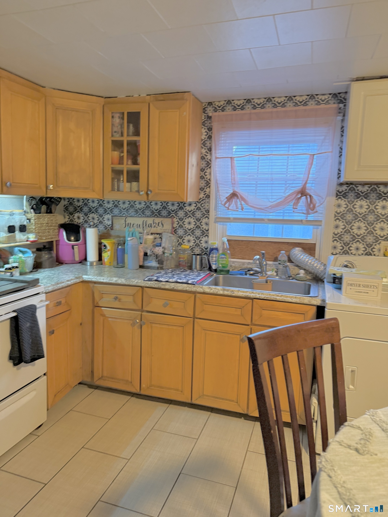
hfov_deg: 56.8
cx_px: 194
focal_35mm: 24
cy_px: 258
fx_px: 359
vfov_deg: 71.6
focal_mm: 6.76
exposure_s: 1/60
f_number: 1.78
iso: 500
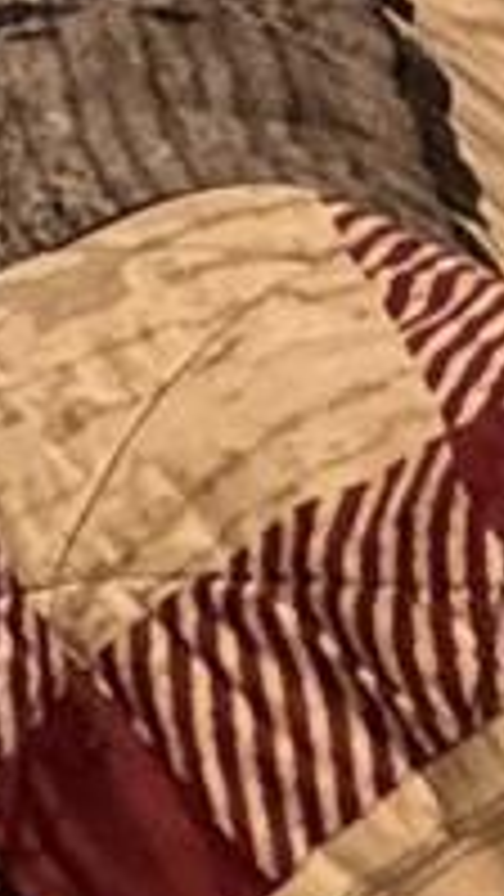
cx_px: -1832
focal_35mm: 157
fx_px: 3728
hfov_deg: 5.9
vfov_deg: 11.7
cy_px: -1126
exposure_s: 1/60
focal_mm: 2.22
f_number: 2.2
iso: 320
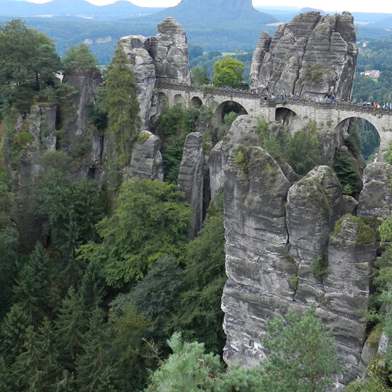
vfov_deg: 40.0
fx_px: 538
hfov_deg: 39.3
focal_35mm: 42
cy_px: 187
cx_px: 280
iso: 160
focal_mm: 5
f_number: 3.6
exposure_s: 1/125
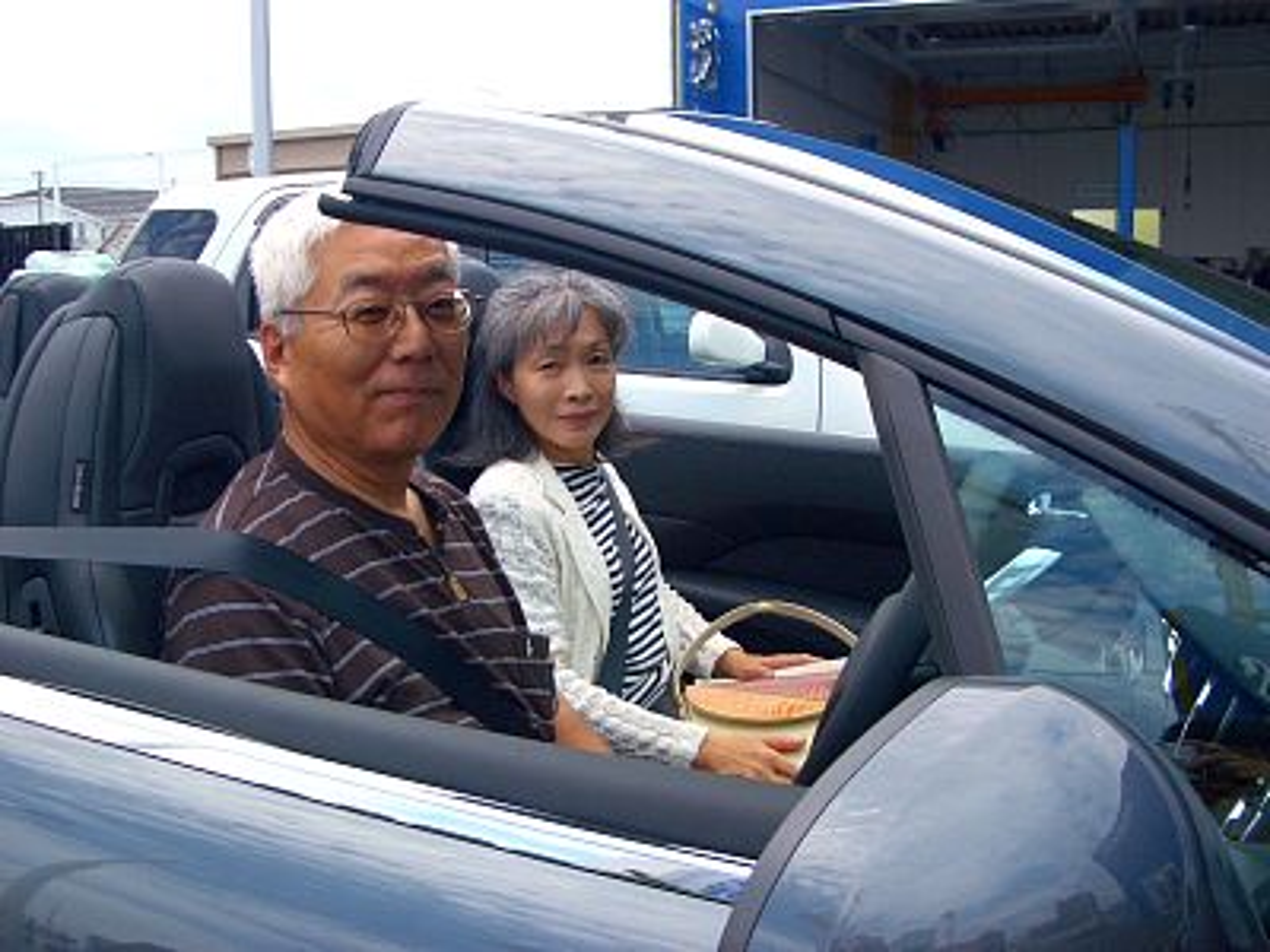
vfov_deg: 40.7
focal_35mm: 35
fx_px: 1284
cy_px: 476
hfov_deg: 52.6
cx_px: 635
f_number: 2.6
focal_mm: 5.8
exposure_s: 1/640
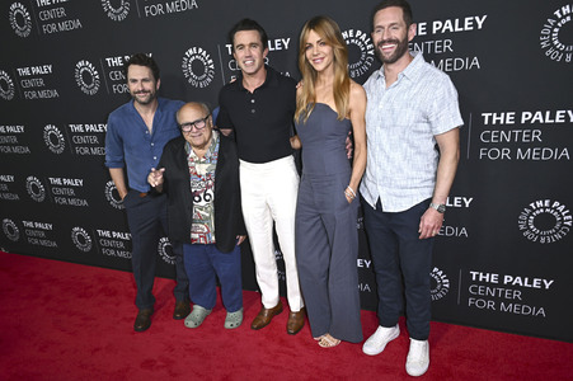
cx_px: 286
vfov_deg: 53.1
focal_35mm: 24
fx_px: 382
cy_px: 190
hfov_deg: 73.8
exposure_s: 1/200
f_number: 5.6
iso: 1250
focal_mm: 24
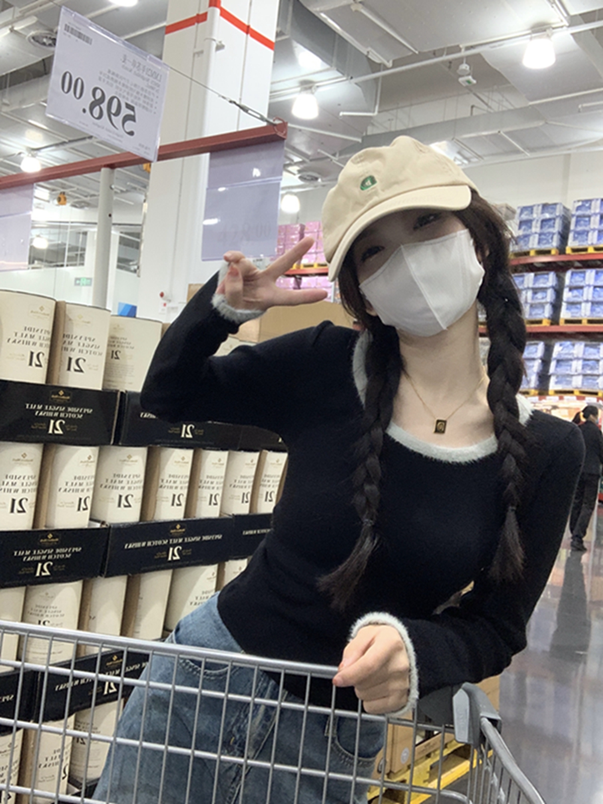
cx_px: 302
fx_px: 744
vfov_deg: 56.8
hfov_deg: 44.1
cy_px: 402
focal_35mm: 32
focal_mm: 2.87
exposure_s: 1/121
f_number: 2.2
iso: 64
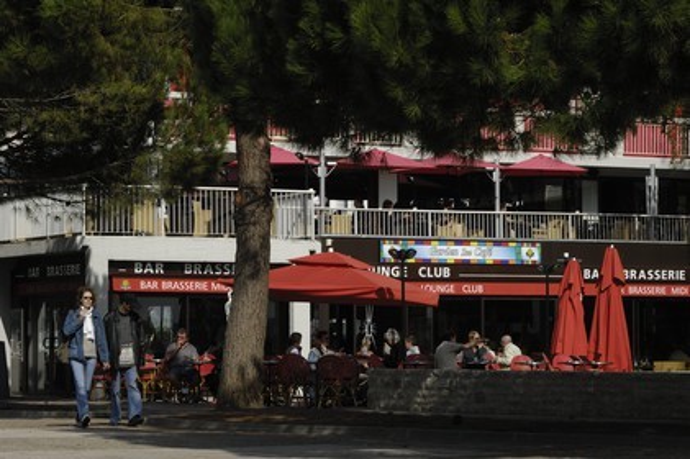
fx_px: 2585
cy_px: 230
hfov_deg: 15.2
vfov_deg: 10.1
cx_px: 345
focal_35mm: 135
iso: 100
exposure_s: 1/160
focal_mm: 90
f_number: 11
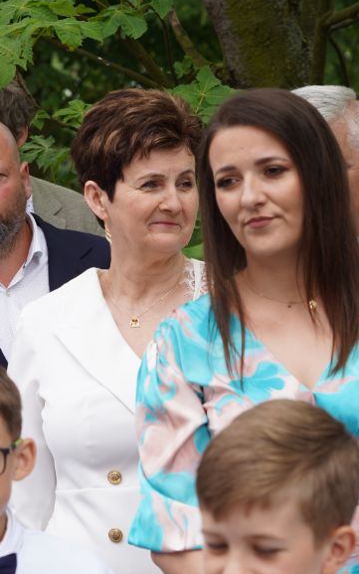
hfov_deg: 6.9
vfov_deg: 11.1
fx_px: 2944
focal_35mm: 188
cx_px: -148
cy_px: 394
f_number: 6.3
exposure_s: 1/100
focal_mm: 82
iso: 100
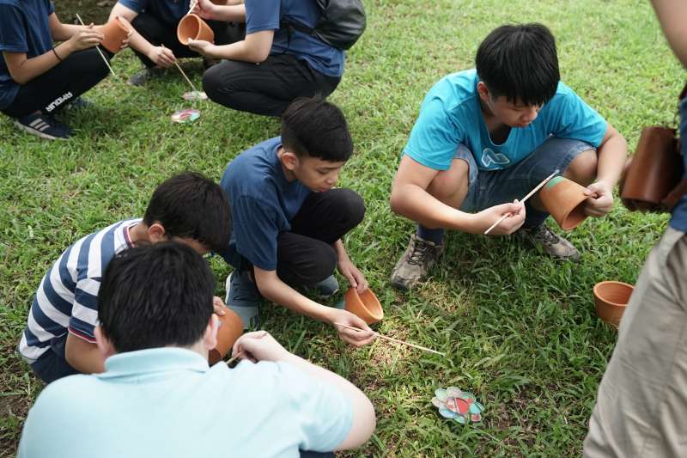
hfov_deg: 50.7
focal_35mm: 38
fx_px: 725
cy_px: 229
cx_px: 344
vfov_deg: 35.0
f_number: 4
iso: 2000
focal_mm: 38
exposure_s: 1/200
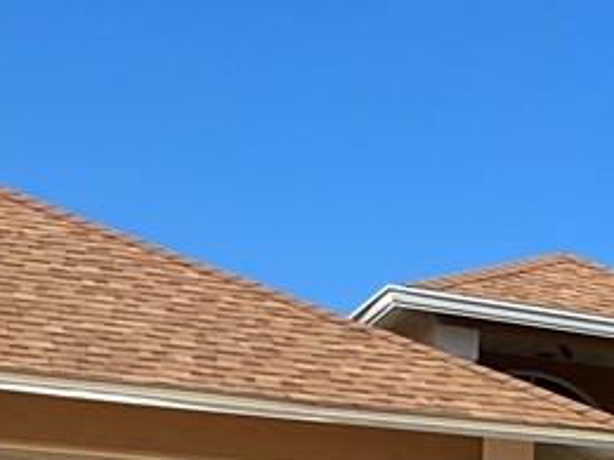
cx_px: 1181
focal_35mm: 114
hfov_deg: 14.6
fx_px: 2022
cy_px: 734
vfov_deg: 12.2
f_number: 1.8
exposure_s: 1/2538
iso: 25
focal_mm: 3
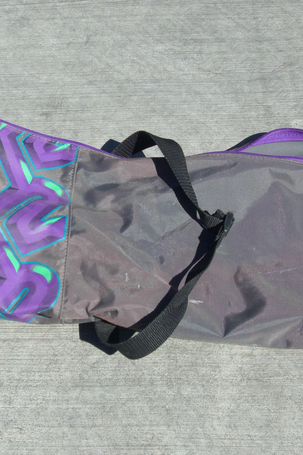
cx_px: 128
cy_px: 228
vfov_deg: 26.3
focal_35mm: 77
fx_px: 972
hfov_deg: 17.7
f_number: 6.8
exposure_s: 1/200
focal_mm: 11.5
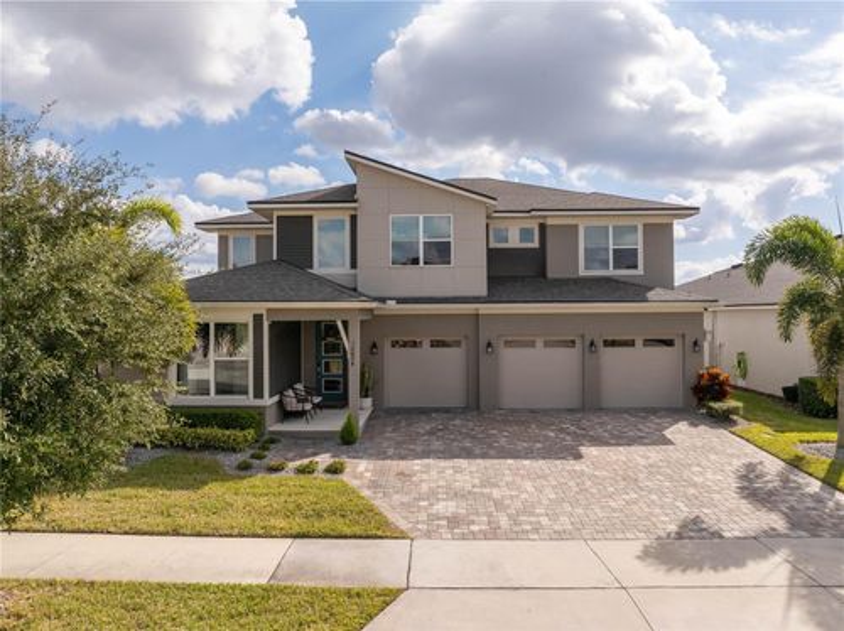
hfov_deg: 71.6
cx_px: 422
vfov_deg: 56.7
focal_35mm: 24
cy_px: 316
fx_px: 585
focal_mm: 12.29
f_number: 2.8
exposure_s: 1/6400
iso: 260
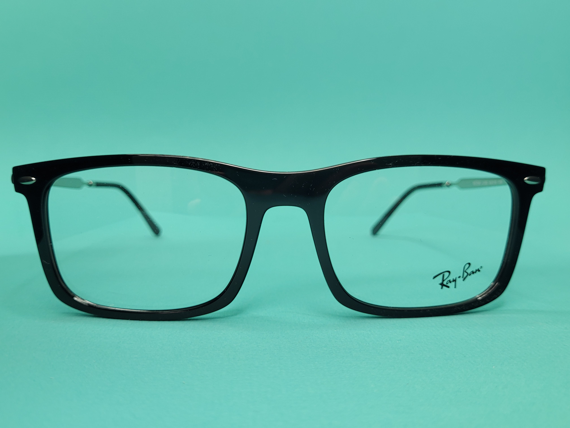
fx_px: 428
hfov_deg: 67.3
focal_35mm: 26
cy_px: 214
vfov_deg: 53.1
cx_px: 285
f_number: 1.8
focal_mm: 5.4
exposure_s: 1/100
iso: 100
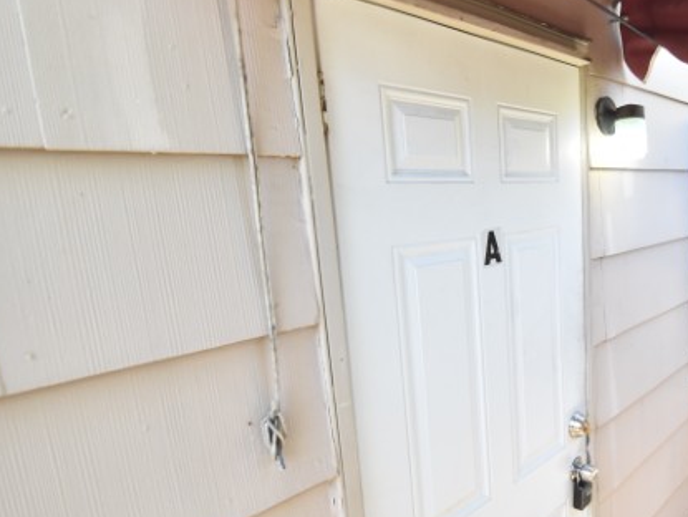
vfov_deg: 54.9
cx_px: 577
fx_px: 497
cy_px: 270
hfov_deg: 61.8
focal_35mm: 25
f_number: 3.5
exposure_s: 1/350
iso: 800
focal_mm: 10
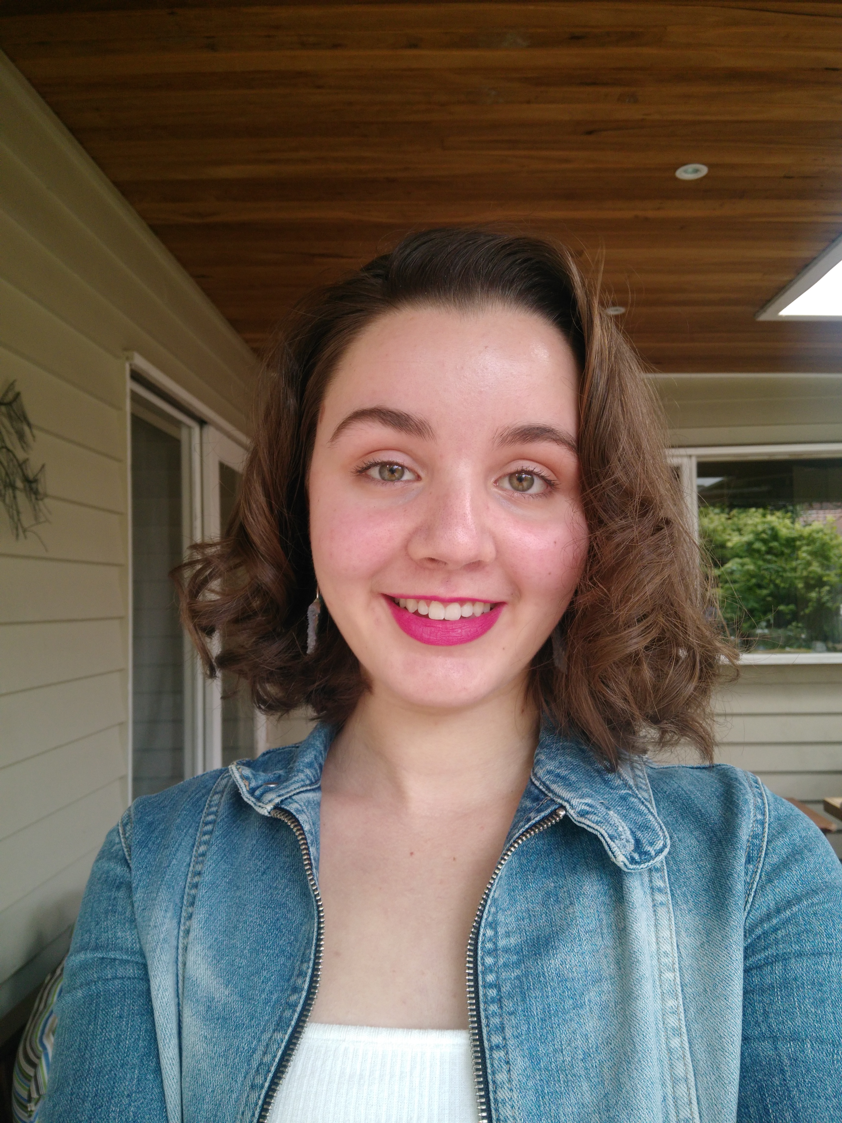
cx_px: 421
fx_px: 681
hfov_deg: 63.4
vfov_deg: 79.0
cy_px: 562
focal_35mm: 21
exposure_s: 1/100
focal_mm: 3.57
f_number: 2
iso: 160
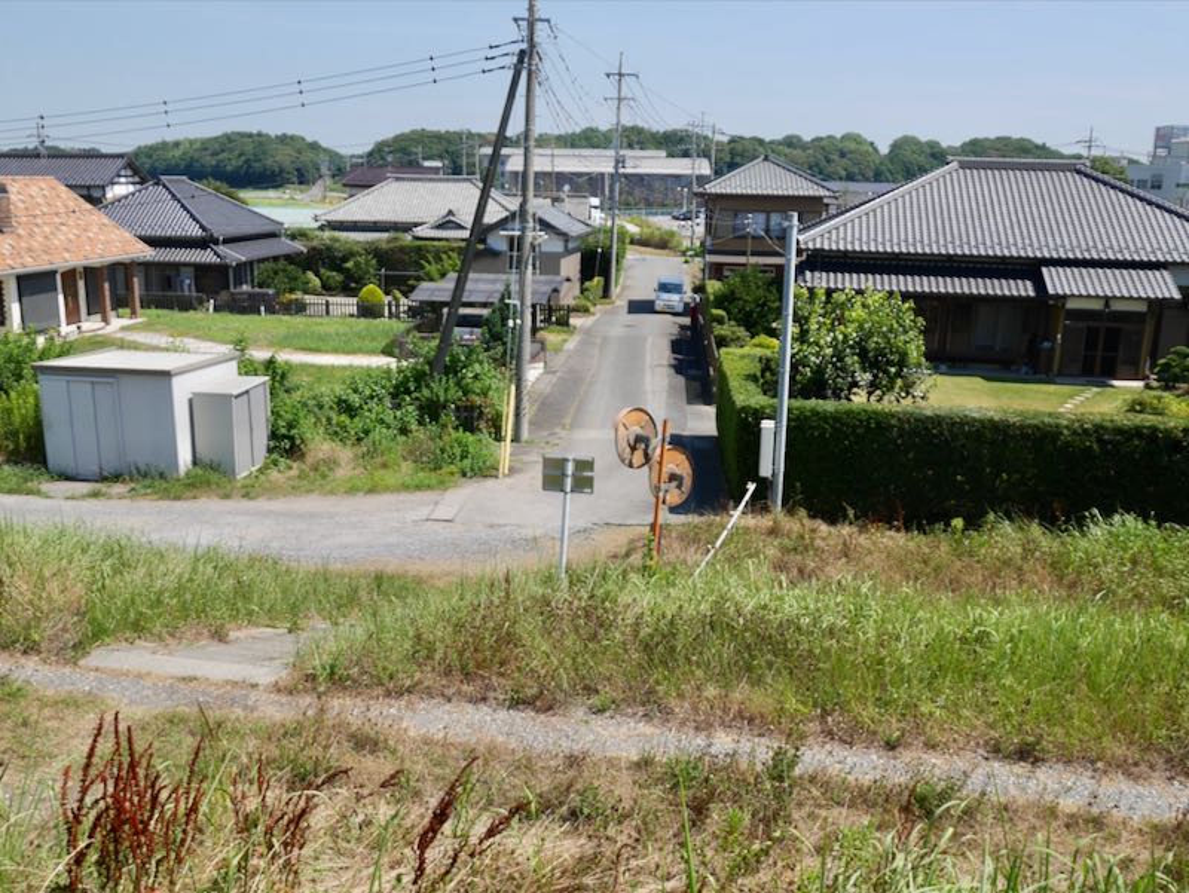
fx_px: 962
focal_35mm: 28
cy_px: 446
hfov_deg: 63.4
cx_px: 594
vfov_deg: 49.8
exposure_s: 1/400
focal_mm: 14
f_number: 7.1
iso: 200
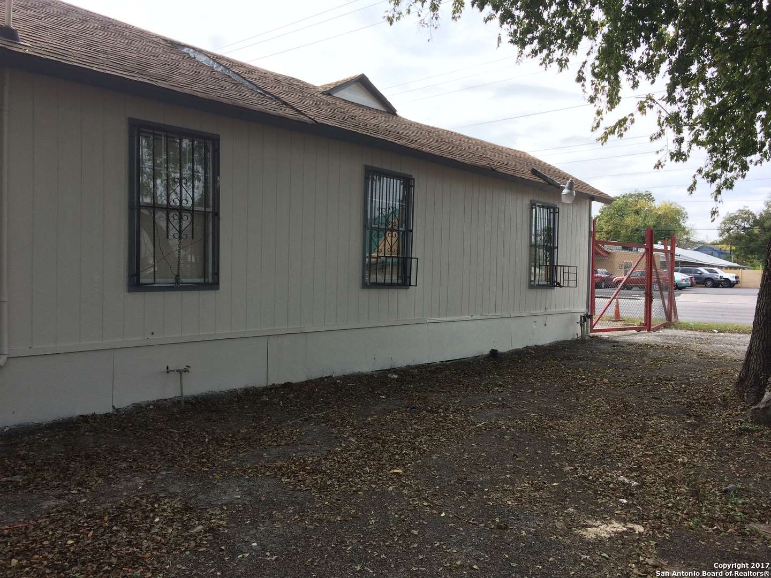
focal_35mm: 29
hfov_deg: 61.7
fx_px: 646
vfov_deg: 48.2
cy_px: 289
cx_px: 386
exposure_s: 1/912
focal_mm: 4.15
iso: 32
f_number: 2.2
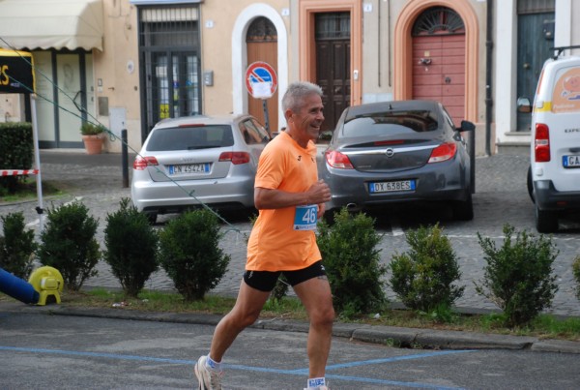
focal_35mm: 105
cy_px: 195
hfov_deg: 19.4
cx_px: 290
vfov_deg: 13.1
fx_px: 1695
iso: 1000
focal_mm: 70
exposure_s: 1/800
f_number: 5.6
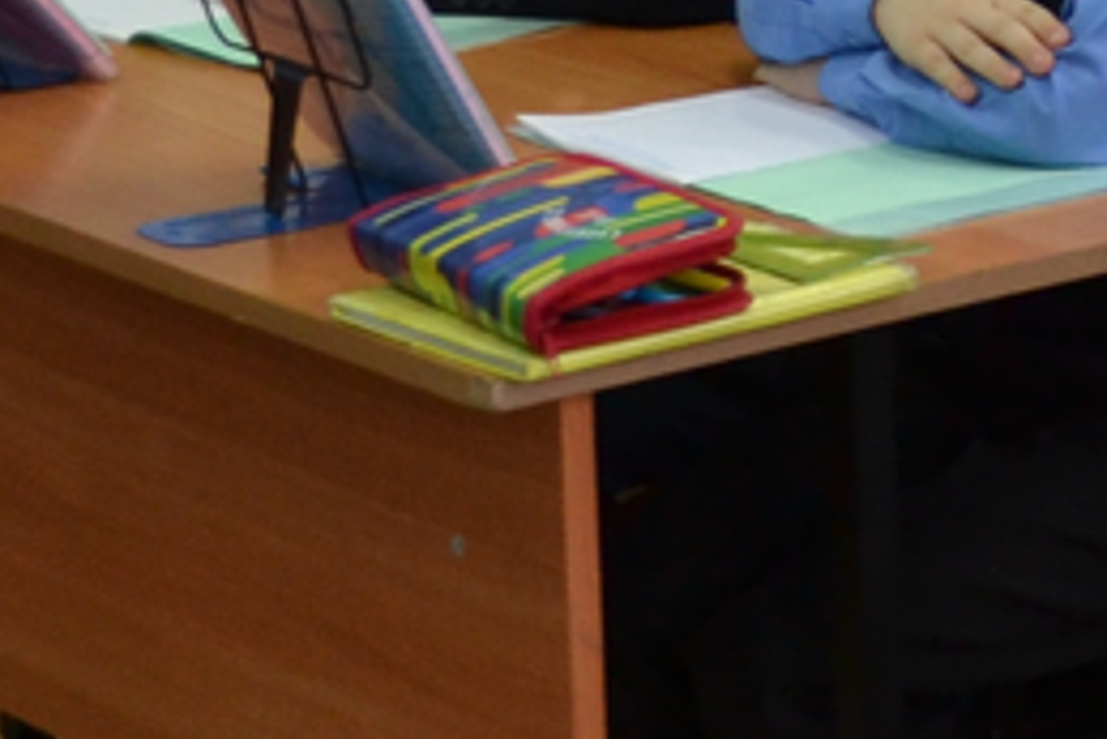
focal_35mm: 167
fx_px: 5138
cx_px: 2757
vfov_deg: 7.9
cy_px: -720
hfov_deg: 10.4
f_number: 3.5
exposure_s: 1/50
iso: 400
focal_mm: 18
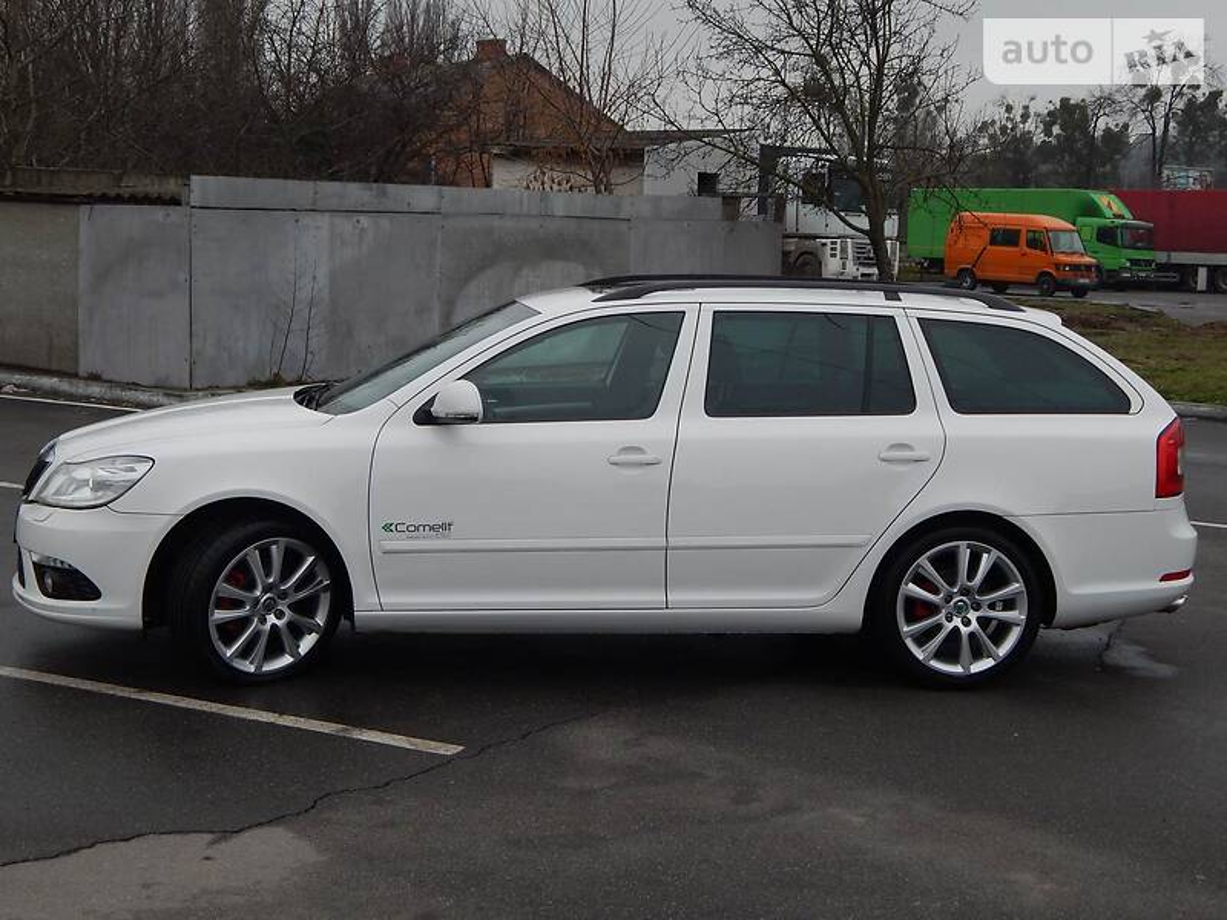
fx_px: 1950
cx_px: 614
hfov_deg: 34.9
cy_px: 460
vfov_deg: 26.6
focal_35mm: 55
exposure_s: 1/400
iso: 125
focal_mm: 9.7
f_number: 3.8
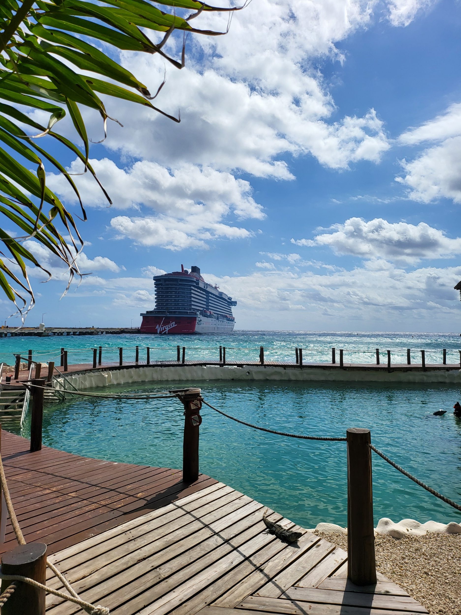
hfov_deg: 56.8
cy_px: 308
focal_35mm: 24
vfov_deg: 71.6
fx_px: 426
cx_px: 230
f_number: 1.8
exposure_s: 1/9112
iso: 40
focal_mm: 5
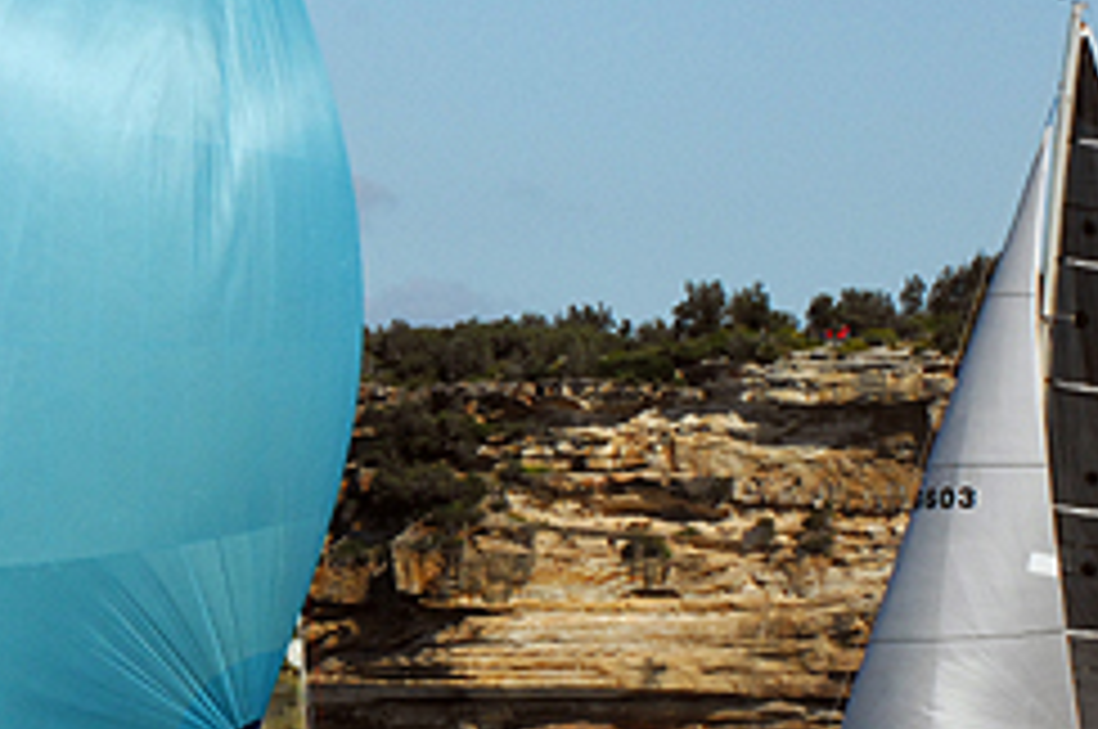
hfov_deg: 4.5
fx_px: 14049
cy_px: 308
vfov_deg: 3.0
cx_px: -225
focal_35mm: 461
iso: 400
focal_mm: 125
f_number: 8
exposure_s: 1/1000
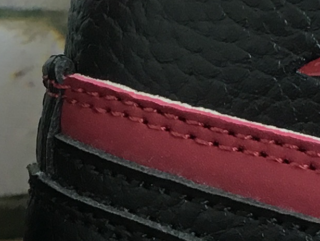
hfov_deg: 10.3
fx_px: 1757
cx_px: 11
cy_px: 249
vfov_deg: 7.8
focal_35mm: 190
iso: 40
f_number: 2.2
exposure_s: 1/33
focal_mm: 4.15
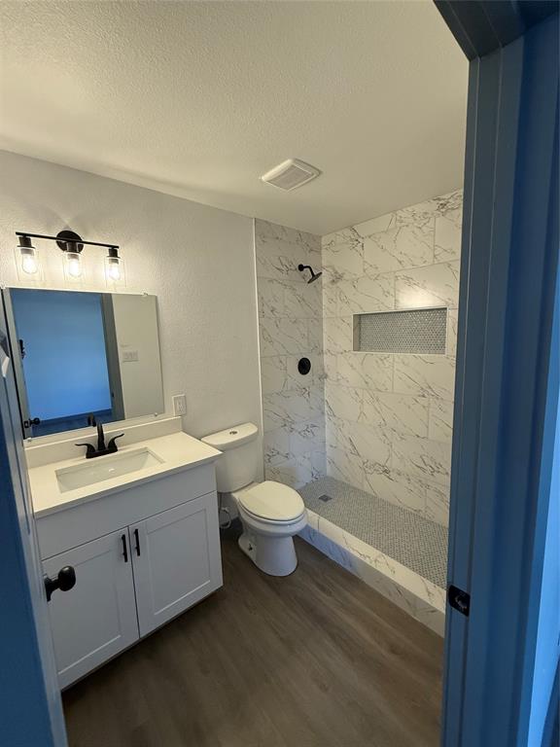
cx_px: 280
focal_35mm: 14
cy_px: 374
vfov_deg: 102.1
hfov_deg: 85.7
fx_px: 302
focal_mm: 2.22
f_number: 2.2
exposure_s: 1/120
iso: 200
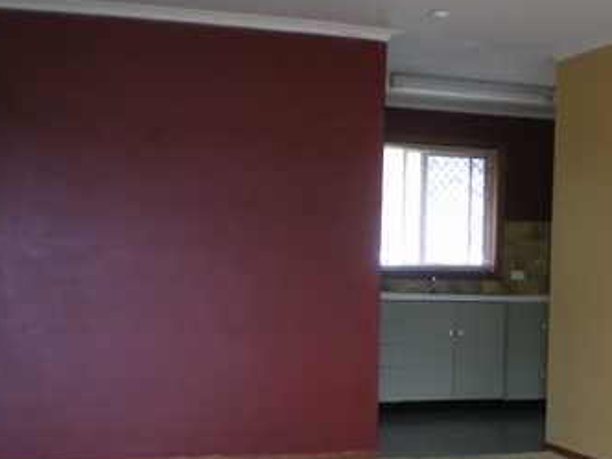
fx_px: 1149
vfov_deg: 22.4
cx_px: 501
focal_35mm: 65
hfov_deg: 29.1
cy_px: 335
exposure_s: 1/50
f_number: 3.1
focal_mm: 6.3
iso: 200
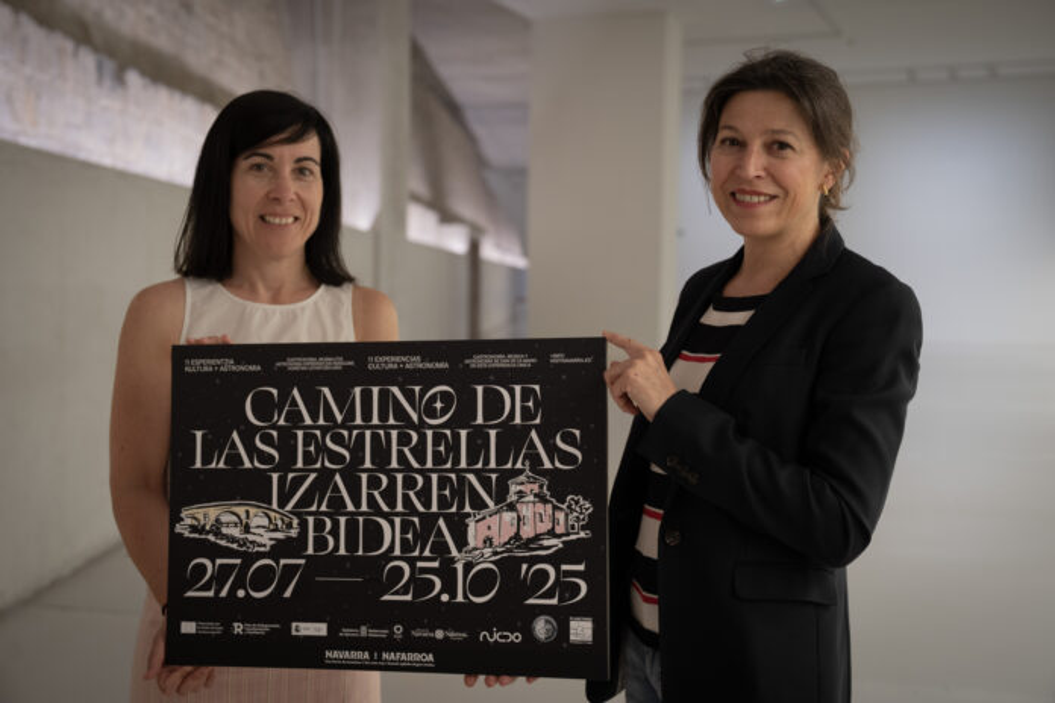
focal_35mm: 50
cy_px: 352
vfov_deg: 27.0
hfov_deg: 39.6
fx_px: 1465
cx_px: 528
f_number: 4
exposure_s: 1/100
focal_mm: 50
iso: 1000
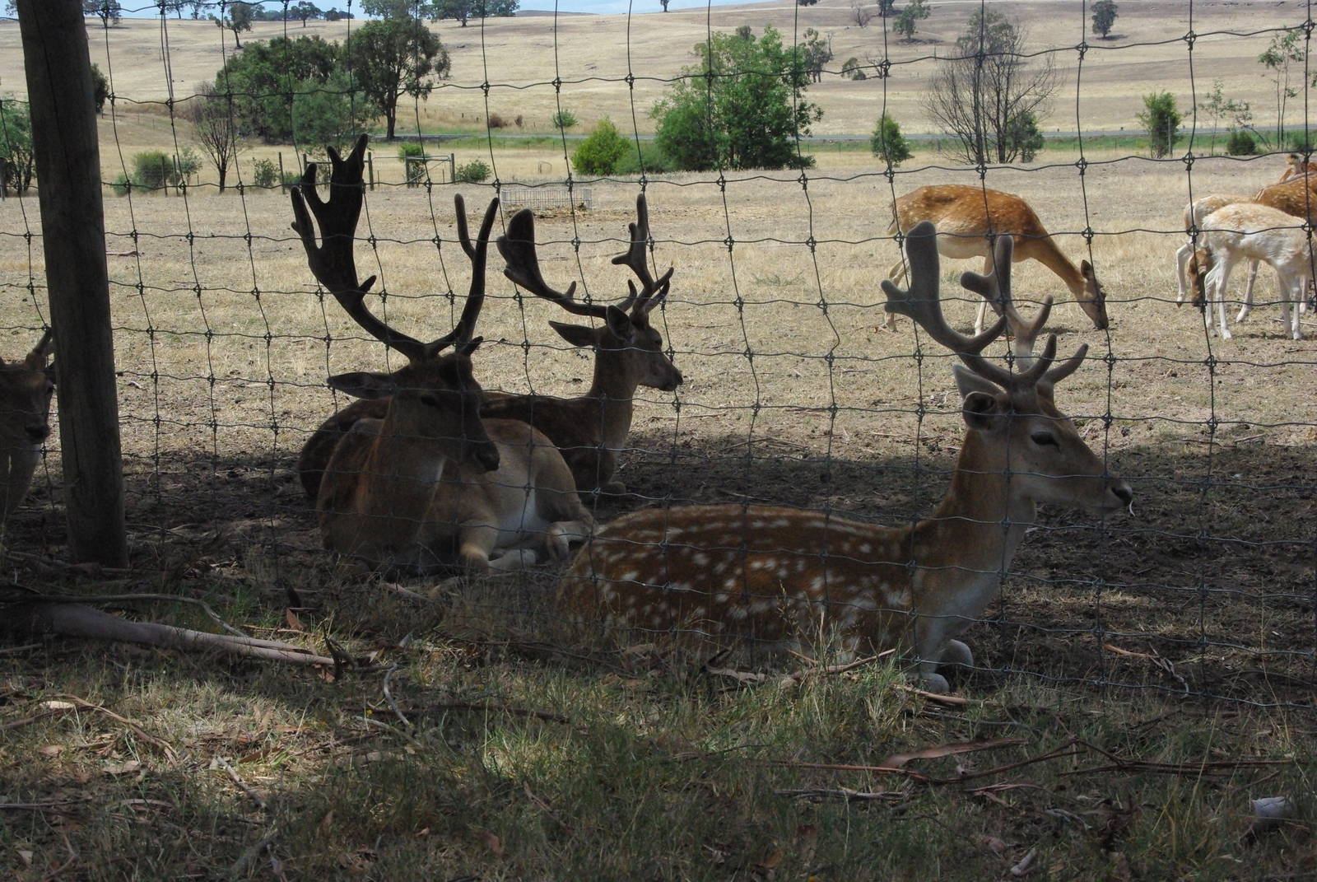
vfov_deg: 22.7
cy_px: 441
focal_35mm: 60
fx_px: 2198
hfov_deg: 33.4
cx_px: 658
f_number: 11
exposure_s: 1/1500
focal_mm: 40
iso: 1600
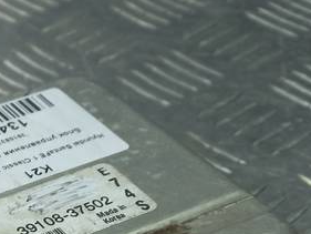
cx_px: -30
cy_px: 370
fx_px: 818
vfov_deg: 14.9
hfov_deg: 20.5
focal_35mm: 91
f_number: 1.8
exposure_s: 1/50
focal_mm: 4.6
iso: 50
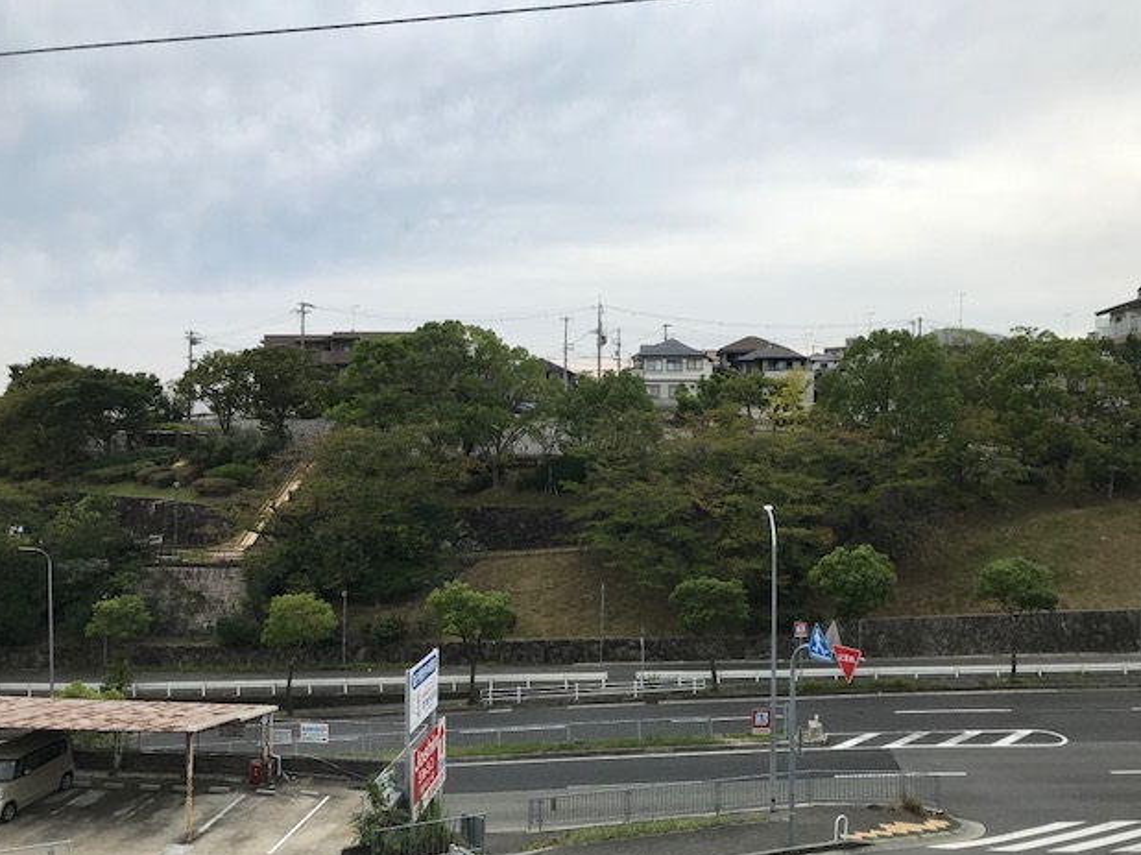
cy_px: 438
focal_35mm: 29
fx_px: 956
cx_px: 580
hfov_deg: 61.7
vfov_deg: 48.2
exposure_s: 1/606
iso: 20
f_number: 1.8
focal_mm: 3.99
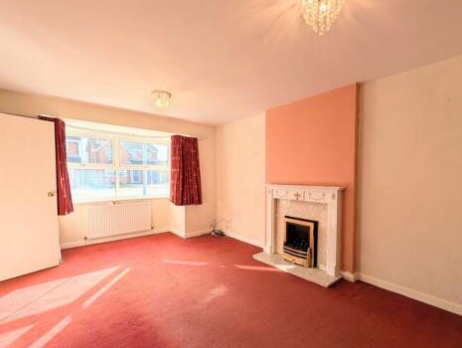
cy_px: 183
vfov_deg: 81.8
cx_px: 241
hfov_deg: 98.0
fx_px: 200
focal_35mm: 15
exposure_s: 1/887
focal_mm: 2.02
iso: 42
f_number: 1.7
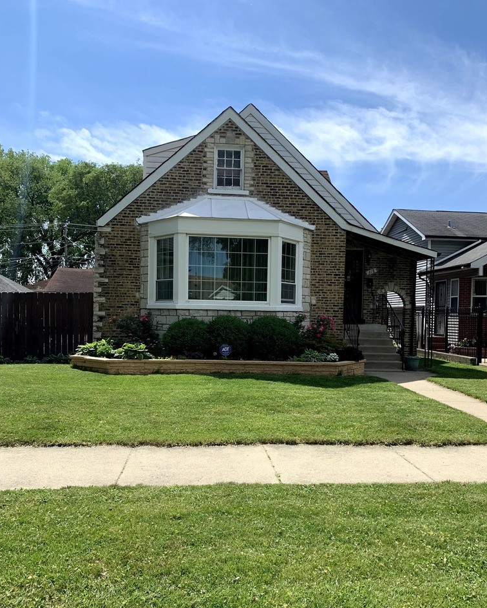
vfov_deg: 60.3
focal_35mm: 29
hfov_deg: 50.0
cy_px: 337
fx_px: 522
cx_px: 246
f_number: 1.8
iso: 25
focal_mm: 4.25
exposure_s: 1/2309
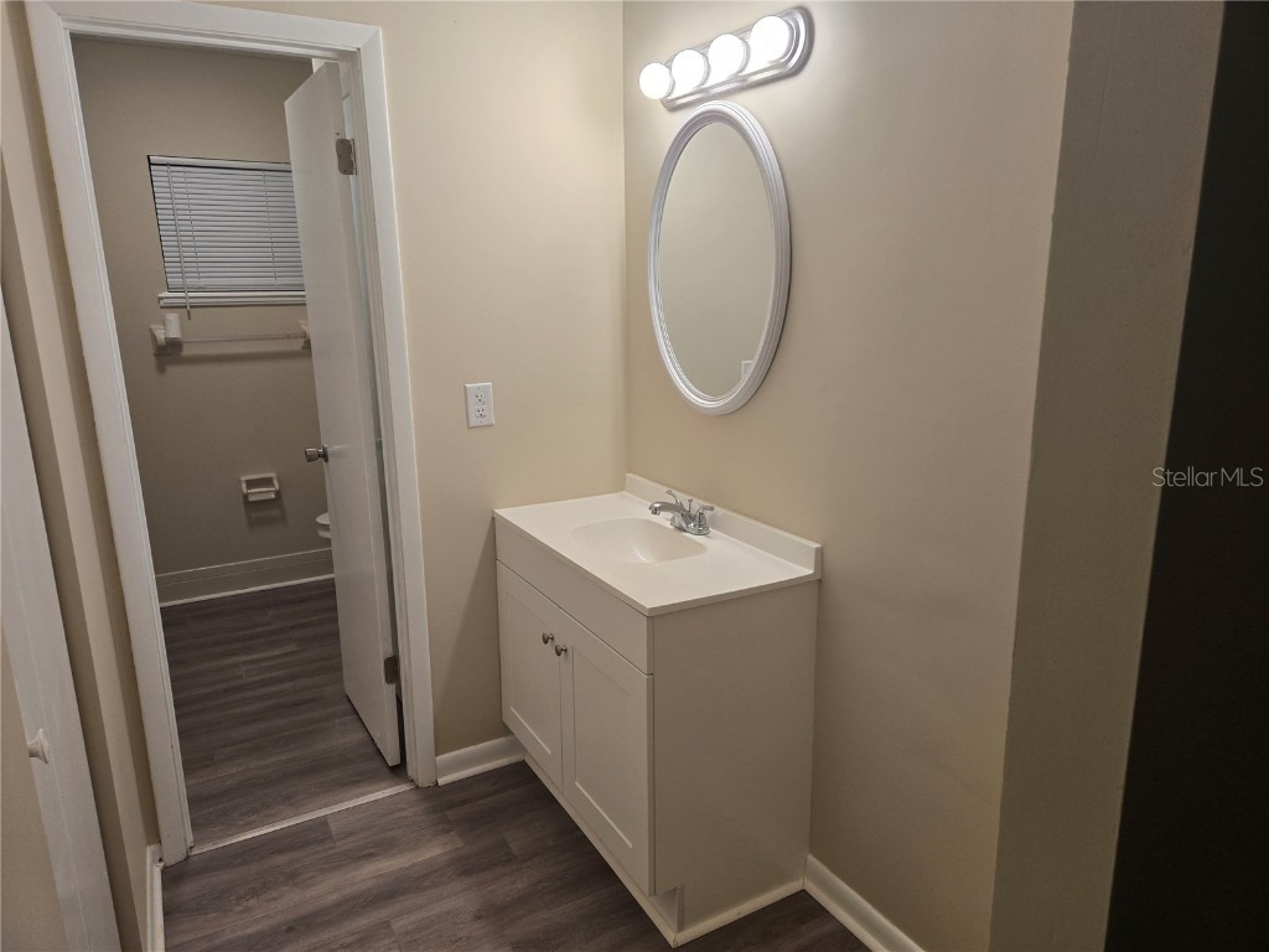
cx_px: 634
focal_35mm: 23
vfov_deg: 58.9
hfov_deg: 73.9
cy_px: 476
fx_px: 843
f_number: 1.8
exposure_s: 1/120
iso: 80
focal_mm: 5.4
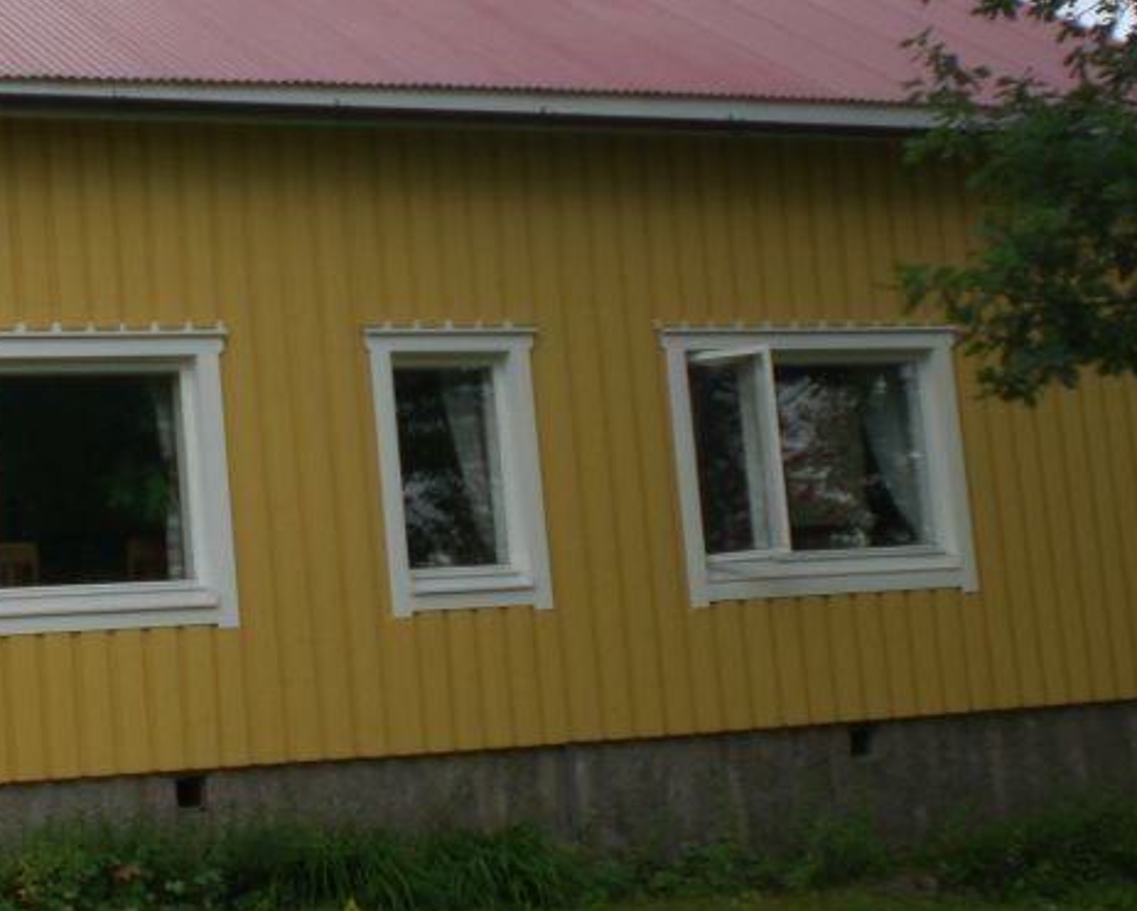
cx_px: 376
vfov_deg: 18.7
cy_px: 295
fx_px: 2761
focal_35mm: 82
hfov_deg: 23.2
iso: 50
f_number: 3.1
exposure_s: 1/400
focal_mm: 6.3
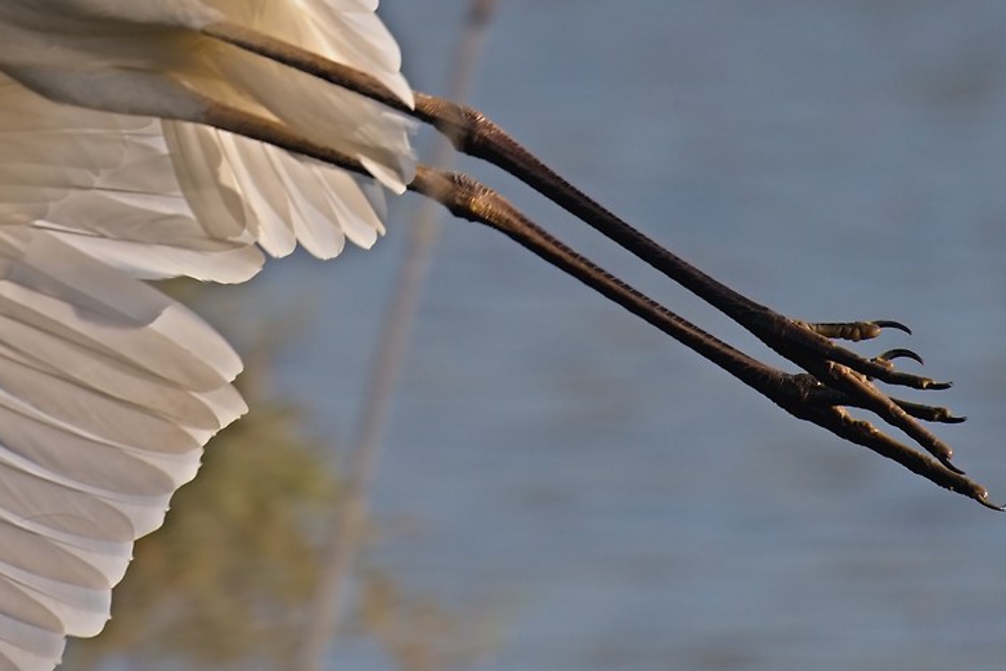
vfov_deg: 0.7
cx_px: 173
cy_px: -20
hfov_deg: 1.0
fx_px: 55365
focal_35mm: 1981
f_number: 8
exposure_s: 1/1000
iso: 800
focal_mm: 600
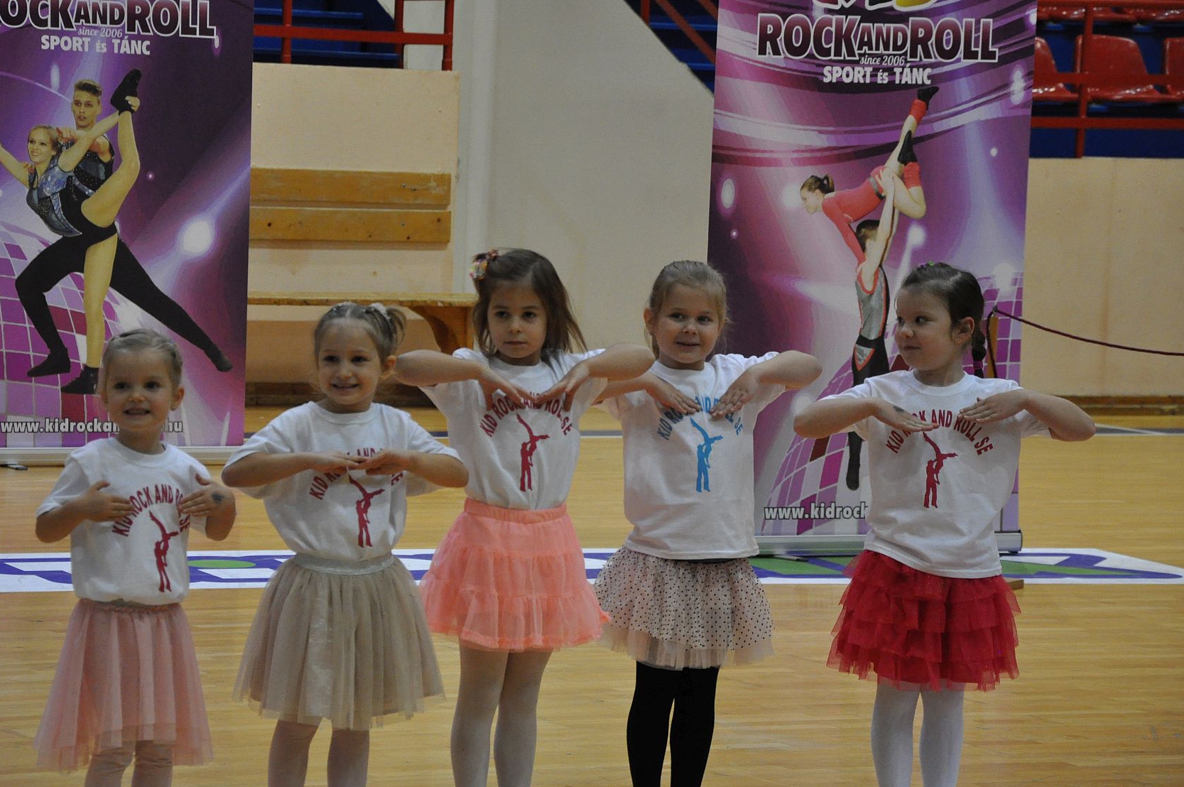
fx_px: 4896
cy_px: 368
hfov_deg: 13.8
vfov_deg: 9.2
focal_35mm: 149
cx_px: 569
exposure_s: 1/250
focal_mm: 92
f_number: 5.6
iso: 2000
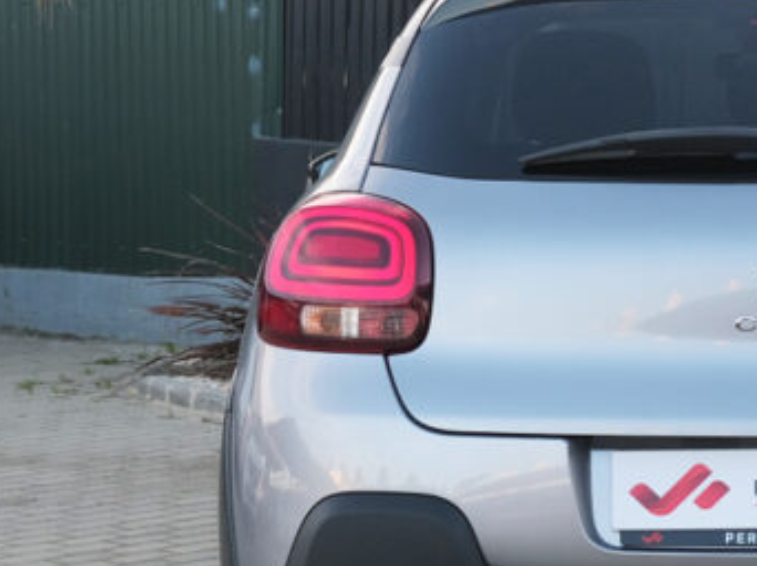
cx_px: 801
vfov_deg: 12.2
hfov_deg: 15.9
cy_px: 359
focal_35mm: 121
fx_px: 2644
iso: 640
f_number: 9
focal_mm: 28
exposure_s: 1/100
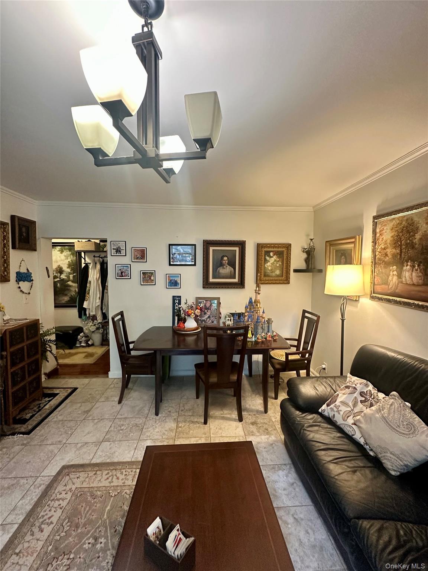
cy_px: 286
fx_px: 231
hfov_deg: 85.7
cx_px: 214
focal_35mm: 14
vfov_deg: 102.1
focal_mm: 2.22
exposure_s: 1/60
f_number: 2.2
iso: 400
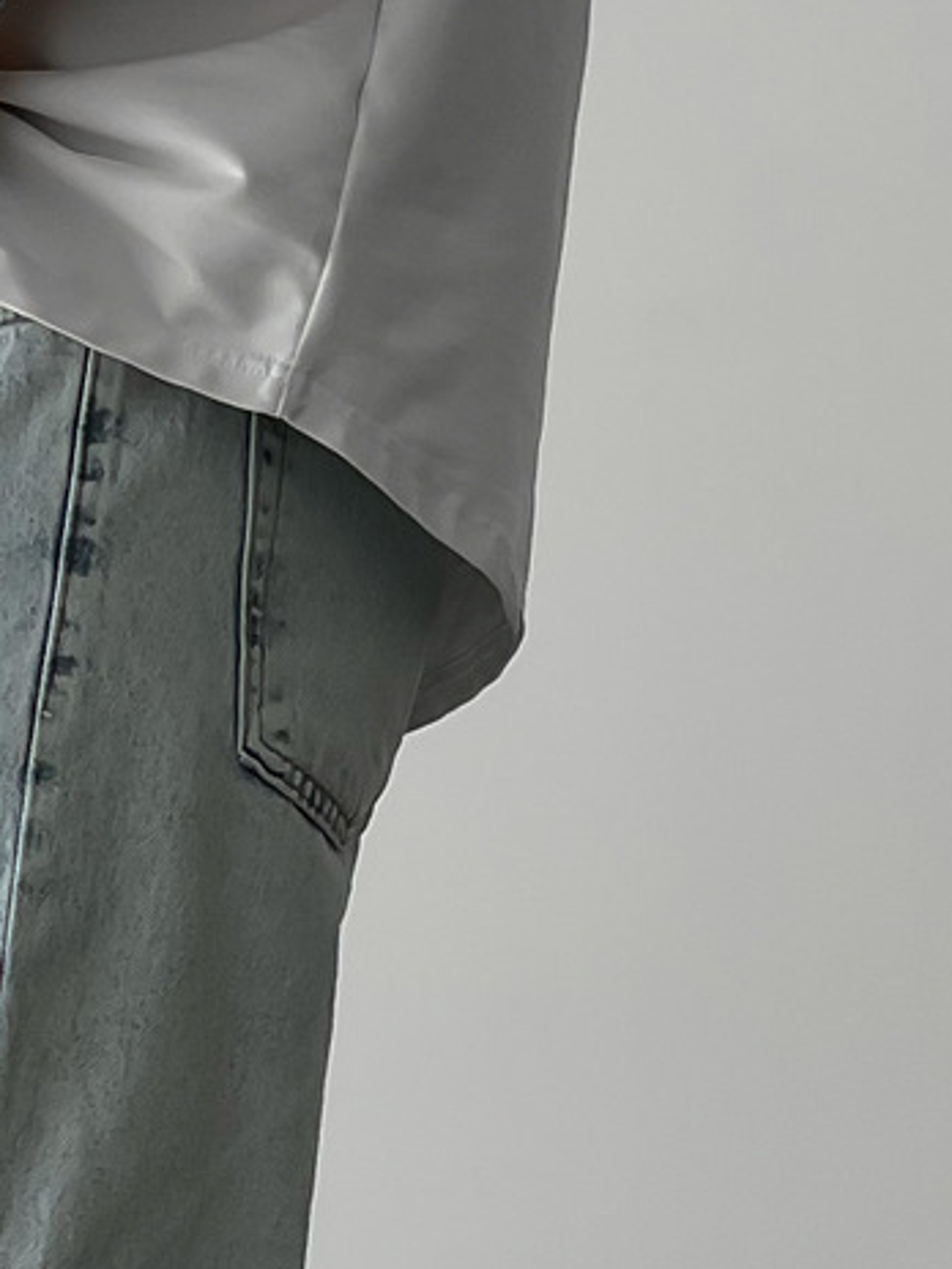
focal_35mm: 100
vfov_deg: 19.0
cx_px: 118
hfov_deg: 14.7
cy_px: 1302
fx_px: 3667
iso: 16
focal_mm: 3
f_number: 1.8
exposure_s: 1/240
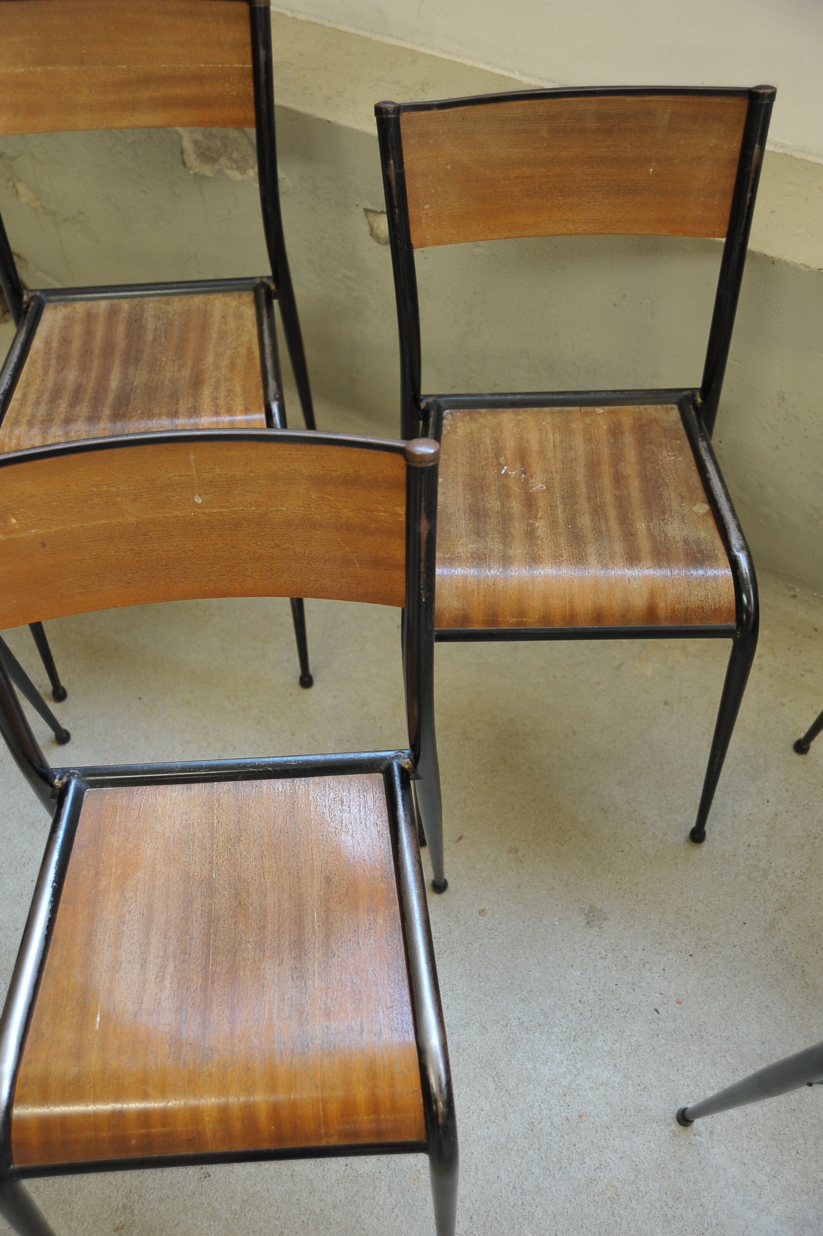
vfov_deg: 54.5
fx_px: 1201
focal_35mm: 35
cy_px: 618
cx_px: 412
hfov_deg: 37.8
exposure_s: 1/60
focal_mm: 35
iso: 1600
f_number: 4
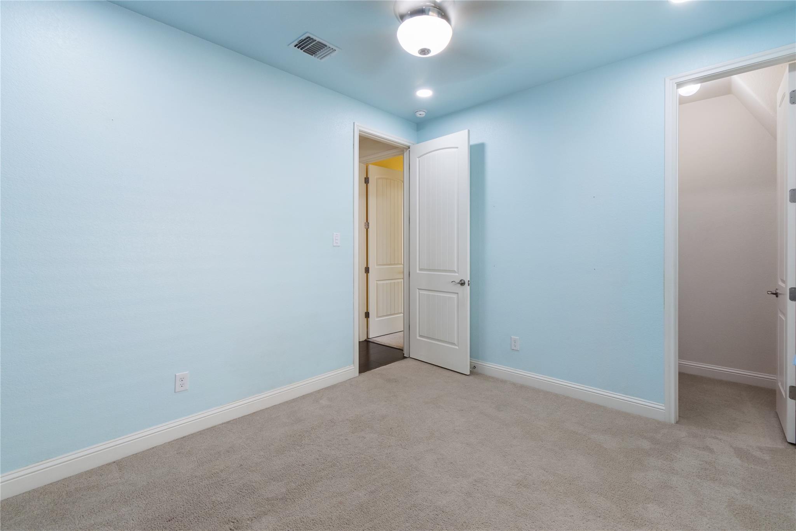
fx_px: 332
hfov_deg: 100.4
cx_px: 398
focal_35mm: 15
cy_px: 266
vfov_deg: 77.3
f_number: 8
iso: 180
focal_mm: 10
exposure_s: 1/15
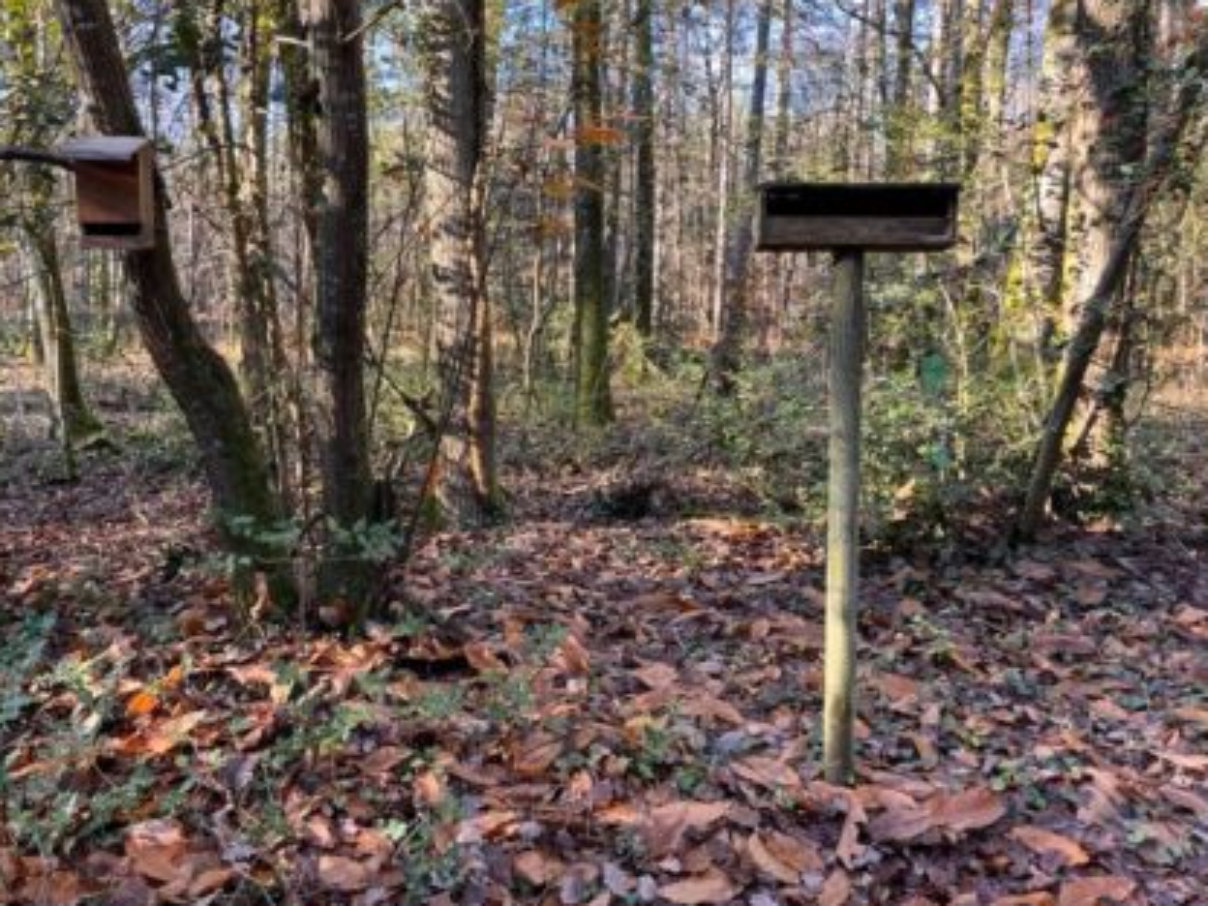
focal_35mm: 30
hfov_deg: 59.8
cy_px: 404
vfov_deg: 46.7
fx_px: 1047
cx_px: 543
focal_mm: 5.1
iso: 50
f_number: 1.6
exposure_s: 1/122
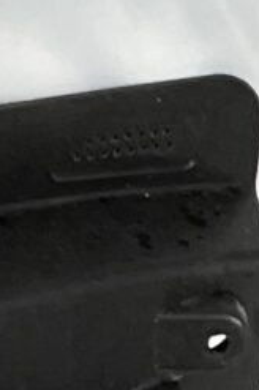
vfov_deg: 6.5
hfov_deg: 4.3
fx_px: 3387
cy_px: 542
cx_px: 617
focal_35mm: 313
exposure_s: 1/100
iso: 40
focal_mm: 3
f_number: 1.8
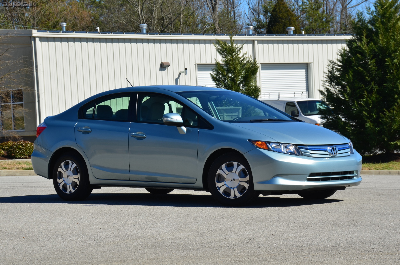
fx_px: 1331
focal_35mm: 120
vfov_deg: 11.4
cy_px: 132
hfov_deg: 17.1
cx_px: 200
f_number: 11
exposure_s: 1/125
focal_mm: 80
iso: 100
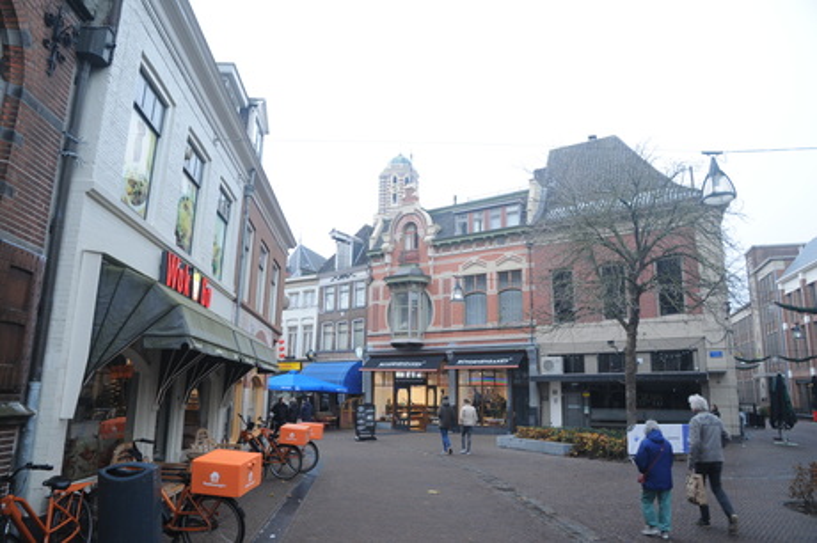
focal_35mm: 24
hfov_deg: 73.8
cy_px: 272
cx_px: 408
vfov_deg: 53.1
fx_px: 544
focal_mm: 16
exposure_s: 1/30
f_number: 5
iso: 640
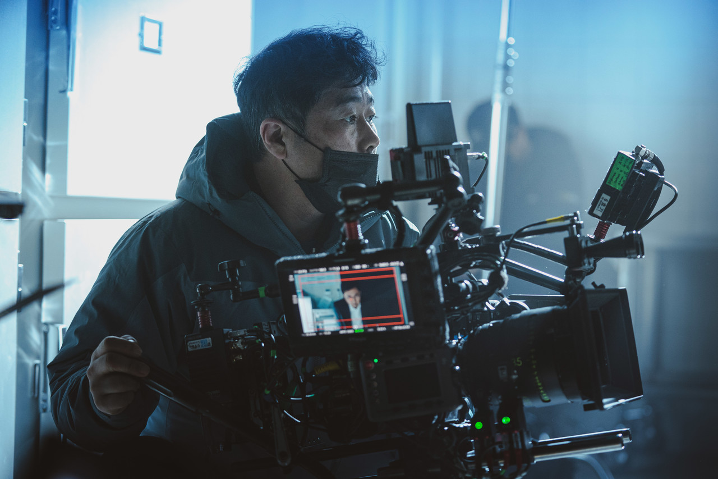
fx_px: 1655
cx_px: 359
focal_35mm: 83
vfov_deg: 16.5
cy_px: 240
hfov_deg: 24.5
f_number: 3.2
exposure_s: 1/100
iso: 3200
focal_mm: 83
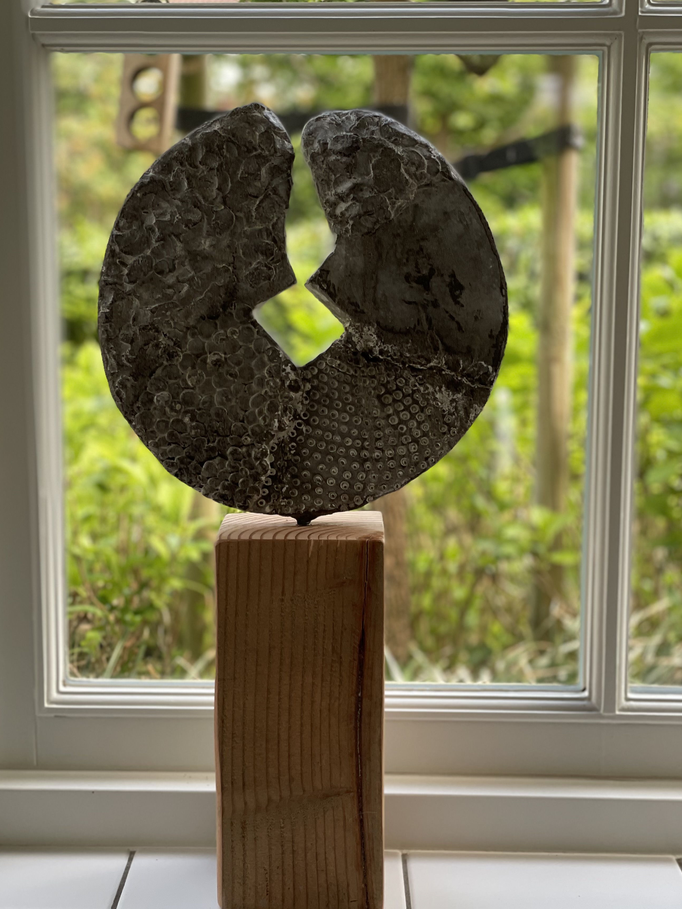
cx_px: 285
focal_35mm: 61
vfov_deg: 31.7
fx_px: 1602
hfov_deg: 24.0
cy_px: 477
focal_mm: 6
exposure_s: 1/122
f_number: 2
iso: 80
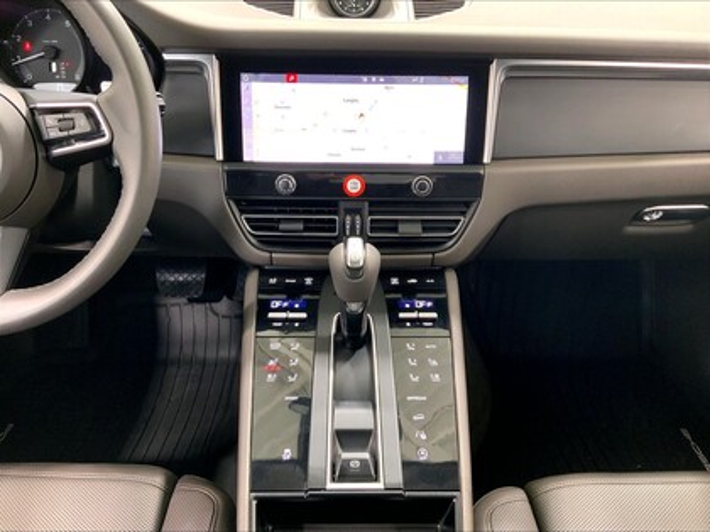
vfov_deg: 48.2
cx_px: 355
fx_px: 595
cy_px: 266
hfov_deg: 61.7
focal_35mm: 29
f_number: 1.8
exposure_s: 1/49
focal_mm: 3
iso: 100
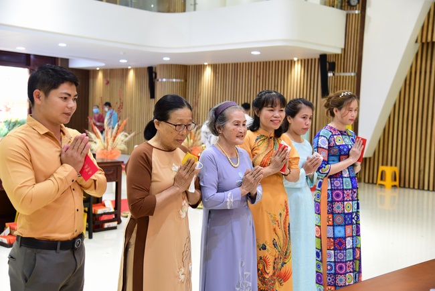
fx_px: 580
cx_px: 218
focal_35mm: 48
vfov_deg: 28.1
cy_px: 146
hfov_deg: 41.1
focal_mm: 48
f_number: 4
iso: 1000
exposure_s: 1/50
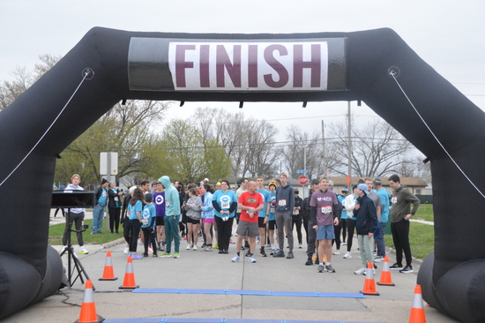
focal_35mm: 52
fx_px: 707
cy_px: 162
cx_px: 242
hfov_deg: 37.9
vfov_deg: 25.7
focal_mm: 35
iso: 3200
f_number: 4.5
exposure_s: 1/1000
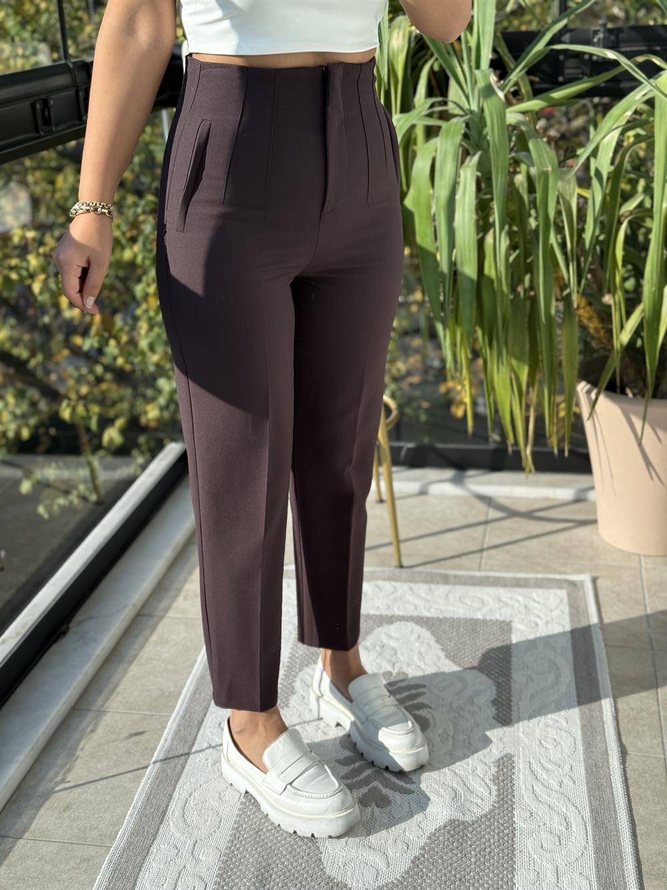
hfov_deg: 30.3
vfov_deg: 39.7
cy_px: 445
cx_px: 334
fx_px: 1233
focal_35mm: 48
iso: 80
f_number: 1.78
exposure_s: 1/975
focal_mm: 6.76
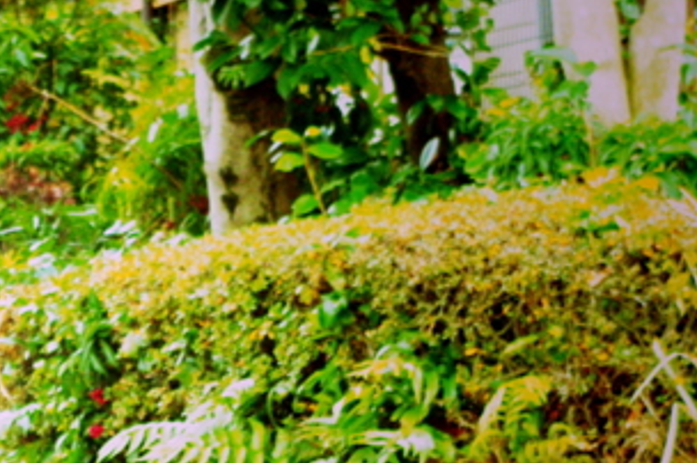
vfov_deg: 5.4
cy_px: 316
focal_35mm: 253
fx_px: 4893
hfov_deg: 8.1
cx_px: -66
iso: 640
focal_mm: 50
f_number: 8
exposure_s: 1/100
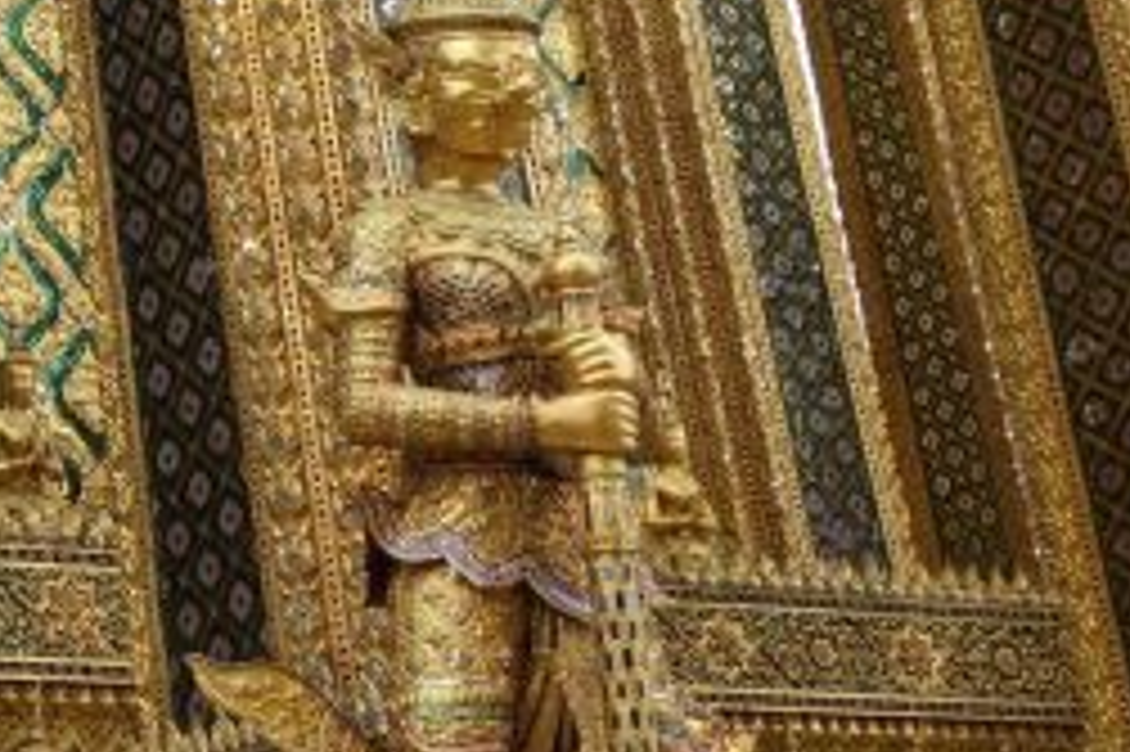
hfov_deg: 18.5
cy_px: 268
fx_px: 3199
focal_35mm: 102
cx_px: -369
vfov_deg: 13.4
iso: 125
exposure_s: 1/125
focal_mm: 11.89
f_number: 5.6
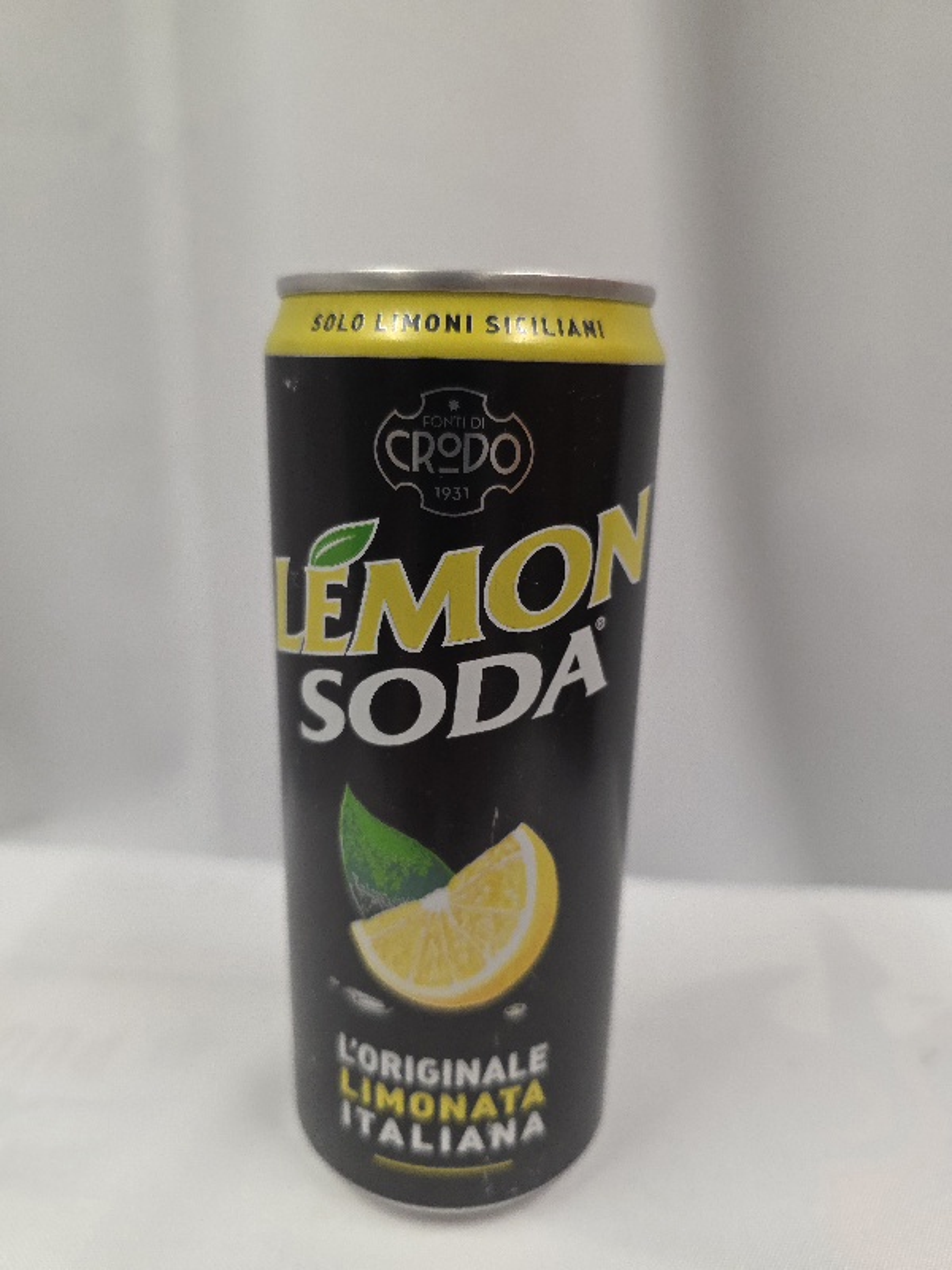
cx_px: 476
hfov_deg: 58.9
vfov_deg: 73.9
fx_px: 843
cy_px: 635
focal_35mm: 23
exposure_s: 1/101
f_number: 1.7
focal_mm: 6.3
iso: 400
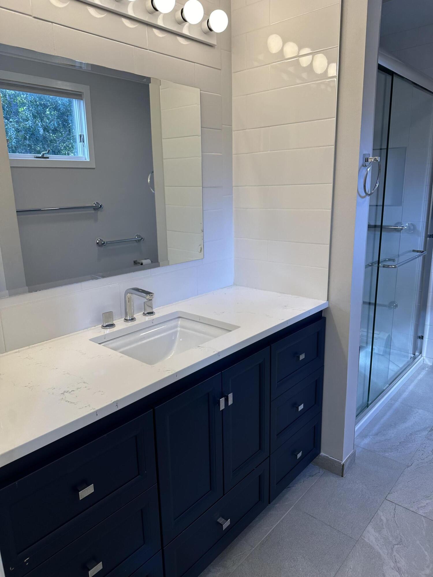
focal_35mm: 24
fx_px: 400
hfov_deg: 56.8
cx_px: 216
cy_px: 288
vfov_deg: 71.6
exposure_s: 1/149
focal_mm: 6.86
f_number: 1.78
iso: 64
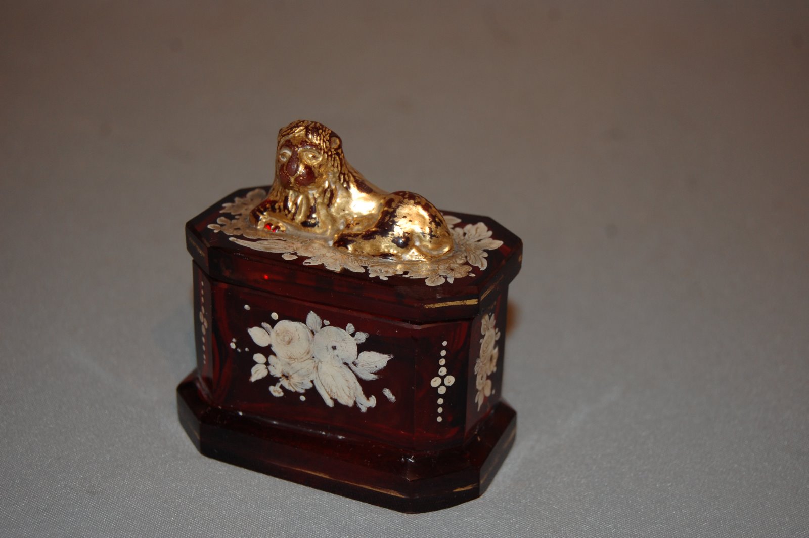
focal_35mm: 63
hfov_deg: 31.9
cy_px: 269
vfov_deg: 21.5
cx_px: 404
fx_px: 1414
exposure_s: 1/60
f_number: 5.3
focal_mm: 42
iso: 400
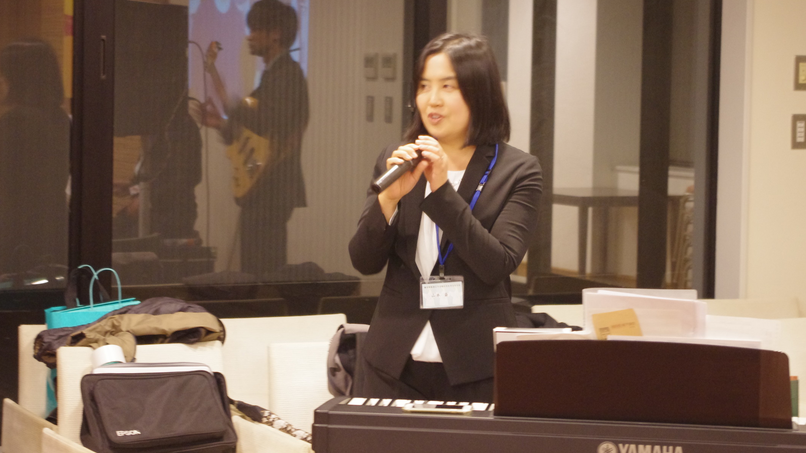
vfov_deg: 11.6
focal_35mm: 104
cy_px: 161
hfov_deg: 20.6
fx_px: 2223
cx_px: 425
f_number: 5.6
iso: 2000
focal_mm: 55
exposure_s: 1/10
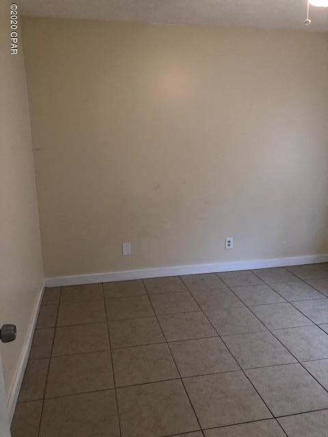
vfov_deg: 63.4
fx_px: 354
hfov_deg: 49.7
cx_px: 164
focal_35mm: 28
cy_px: 218
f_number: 1.8
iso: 40
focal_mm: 4
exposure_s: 1/17
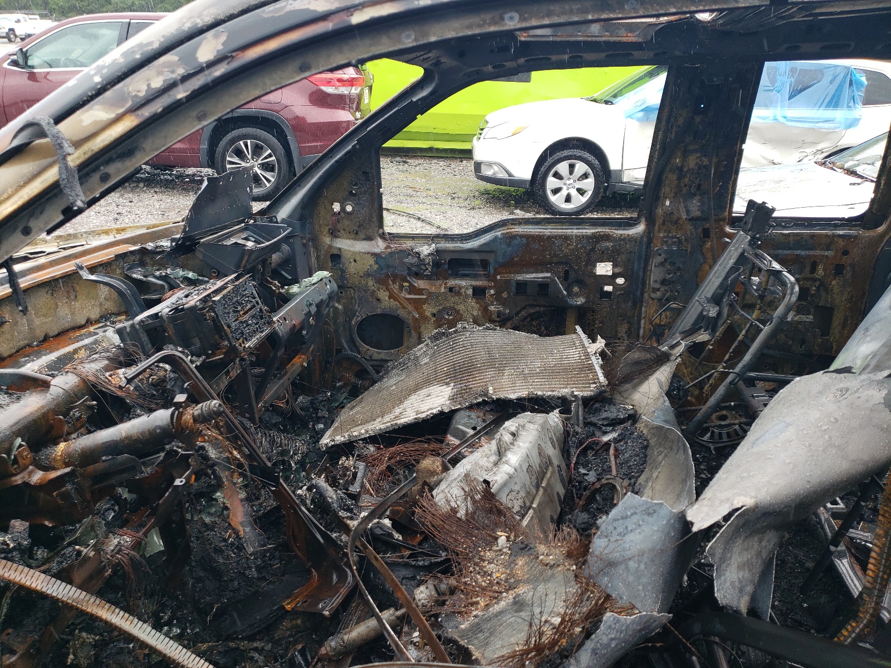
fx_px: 669
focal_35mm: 26
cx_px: 446
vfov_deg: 53.1
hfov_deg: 67.3
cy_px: 334
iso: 50
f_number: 1.5
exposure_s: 1/294
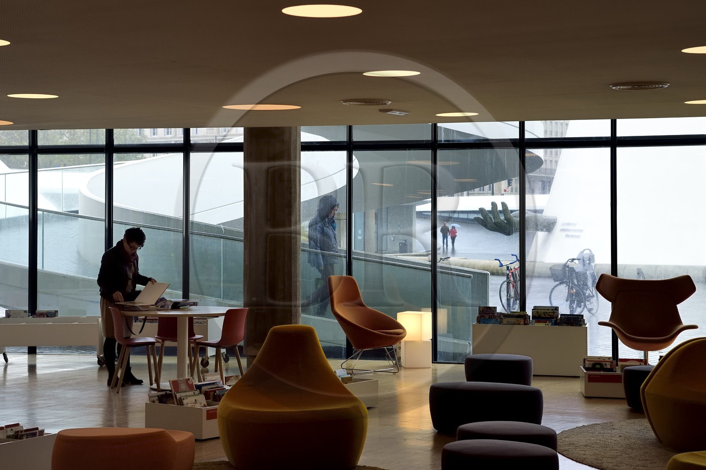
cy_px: 235
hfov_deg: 32.4
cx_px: 353
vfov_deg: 21.9
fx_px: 1216
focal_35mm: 62
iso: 800
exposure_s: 1/200
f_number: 8
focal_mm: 62
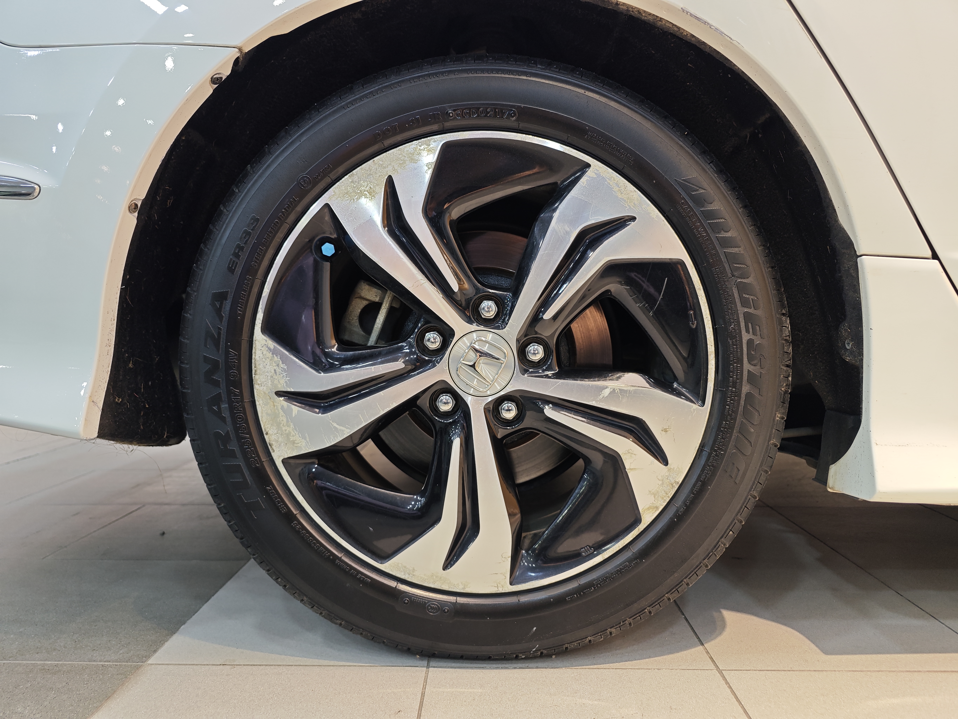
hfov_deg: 73.9
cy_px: 360
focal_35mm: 23
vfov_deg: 58.9
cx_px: 479
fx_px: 637
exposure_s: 1/50
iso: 160
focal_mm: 8.7
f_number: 1.9
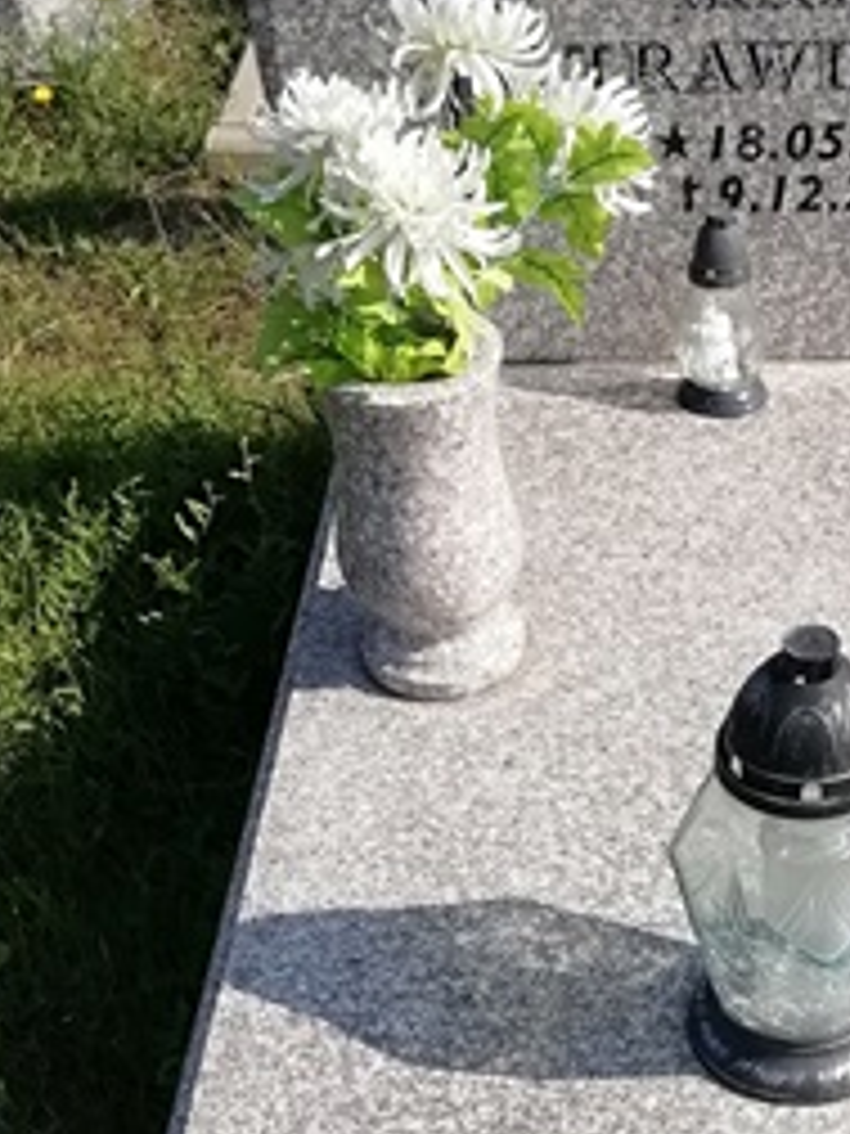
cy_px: 932
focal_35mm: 66
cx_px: 729
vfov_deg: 28.7
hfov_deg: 21.8
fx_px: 2161
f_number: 2.2
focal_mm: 3.21
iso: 50
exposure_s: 1/1205
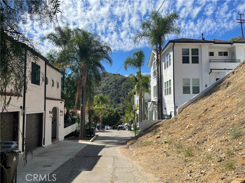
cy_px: 92
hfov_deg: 69.4
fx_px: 177
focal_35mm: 25
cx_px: 122
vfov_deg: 54.9
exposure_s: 1/3922
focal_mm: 5.1
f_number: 1.6
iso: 32
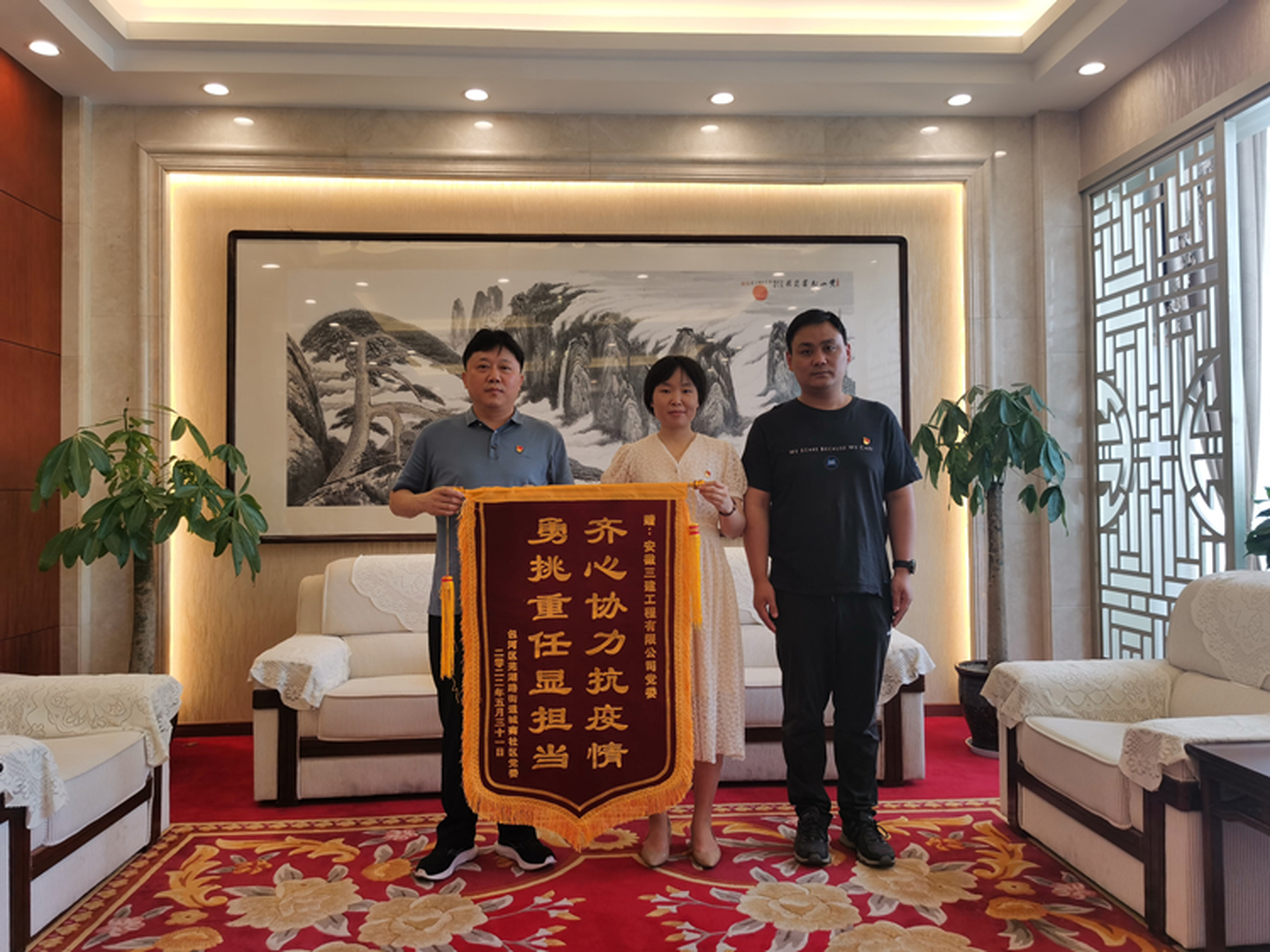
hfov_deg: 65.3
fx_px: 990
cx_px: 635
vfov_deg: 51.3
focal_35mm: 27
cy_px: 476
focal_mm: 5.56
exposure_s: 1/138
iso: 50
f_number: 1.6
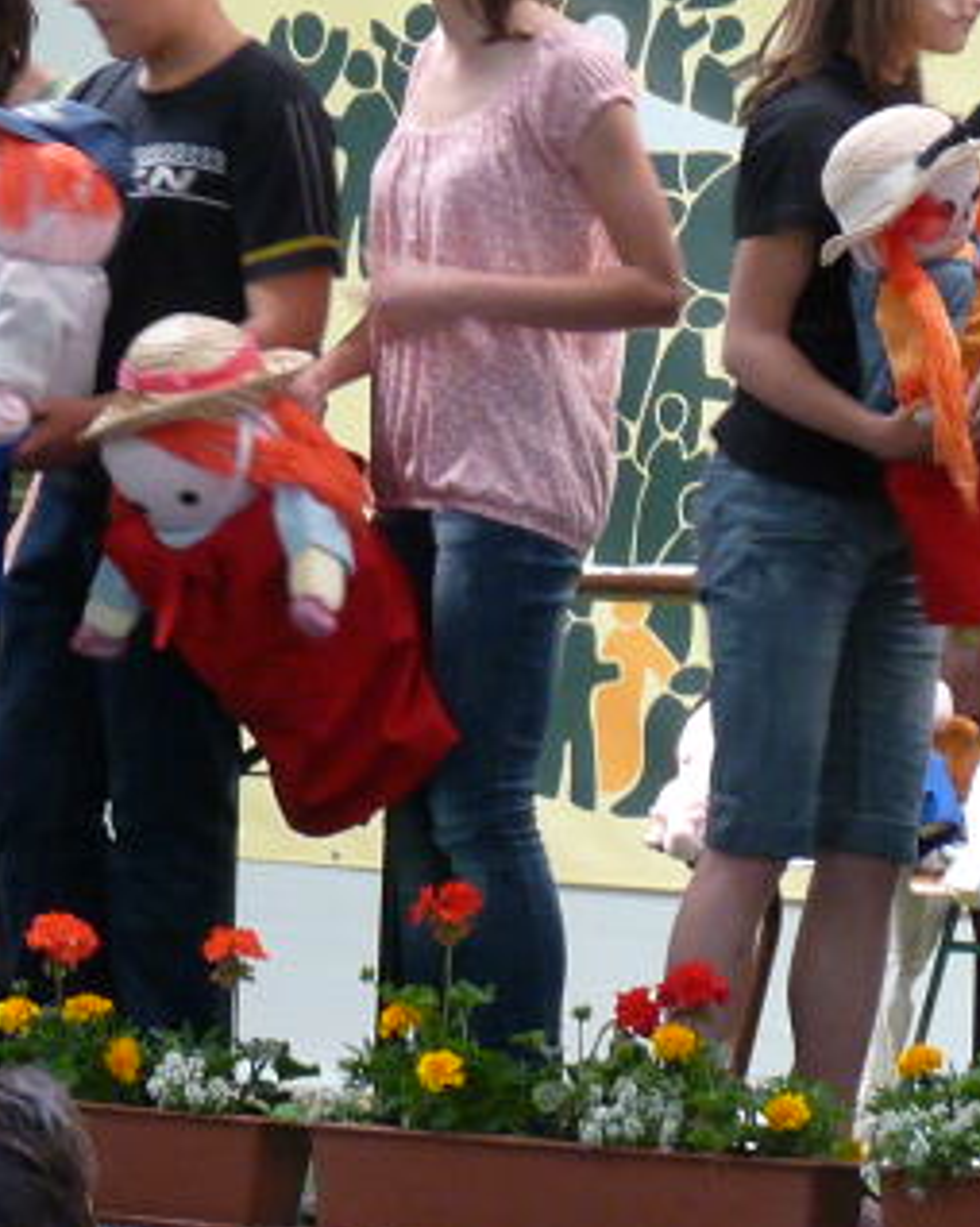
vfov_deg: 8.5
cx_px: 297
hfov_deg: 6.8
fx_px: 8202
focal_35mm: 226
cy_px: 328
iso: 200
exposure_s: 1/30
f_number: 3.4
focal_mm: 11.5
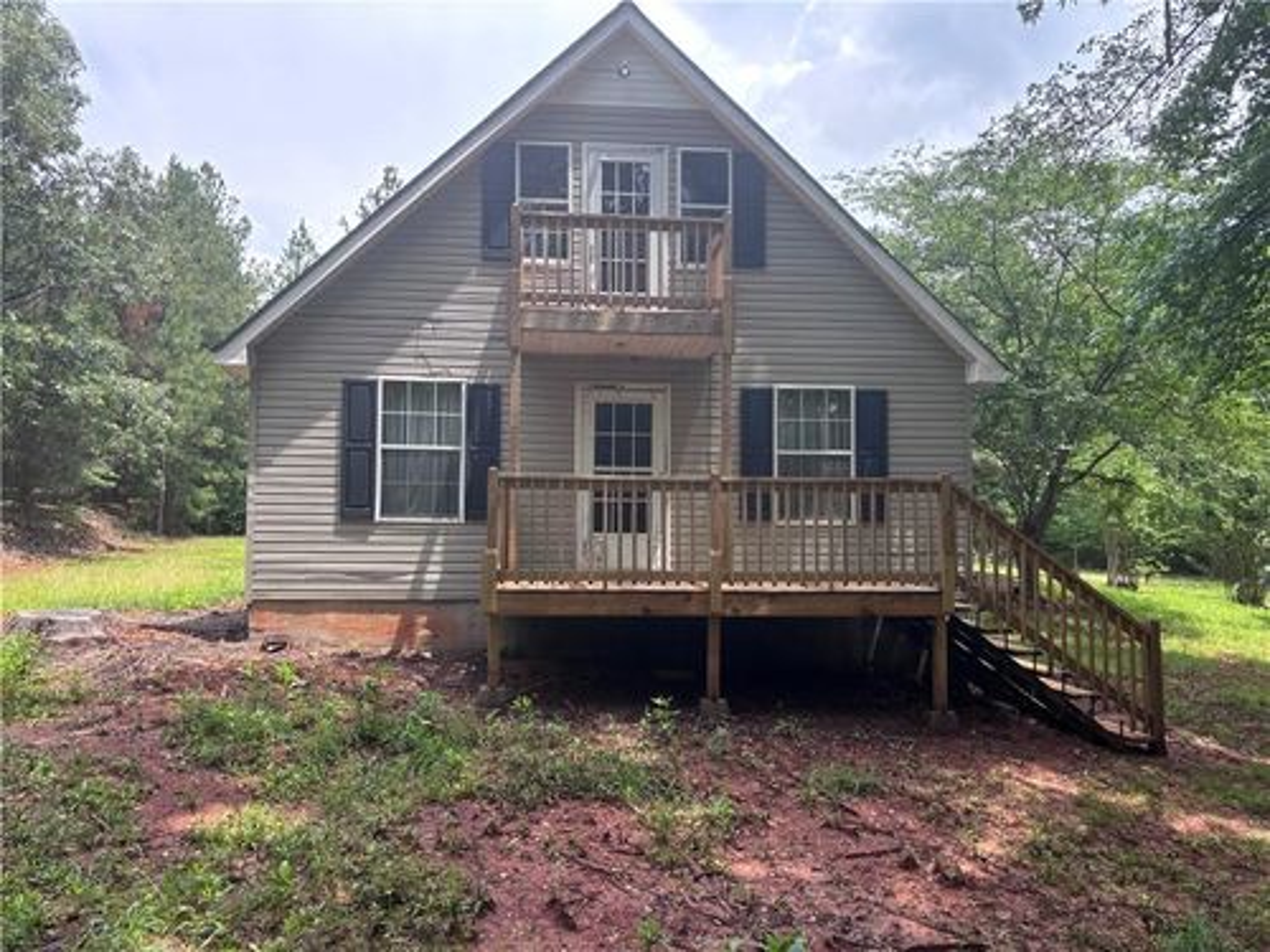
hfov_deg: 67.3
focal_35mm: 26
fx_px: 954
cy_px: 476
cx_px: 635
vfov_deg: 53.1
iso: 50
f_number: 1.6
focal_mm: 5.96
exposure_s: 1/630
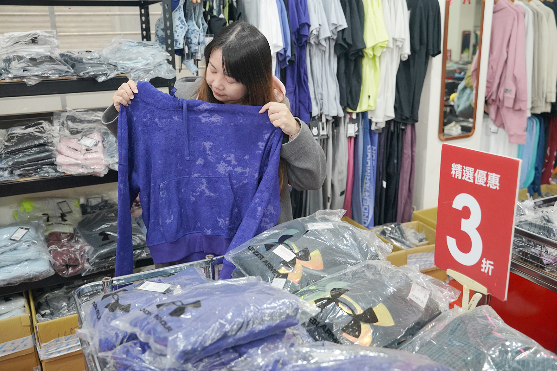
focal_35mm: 32
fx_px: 495
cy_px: 186
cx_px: 278
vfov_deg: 41.1
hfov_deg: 58.7
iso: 3200
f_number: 4
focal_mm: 32
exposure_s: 1/160
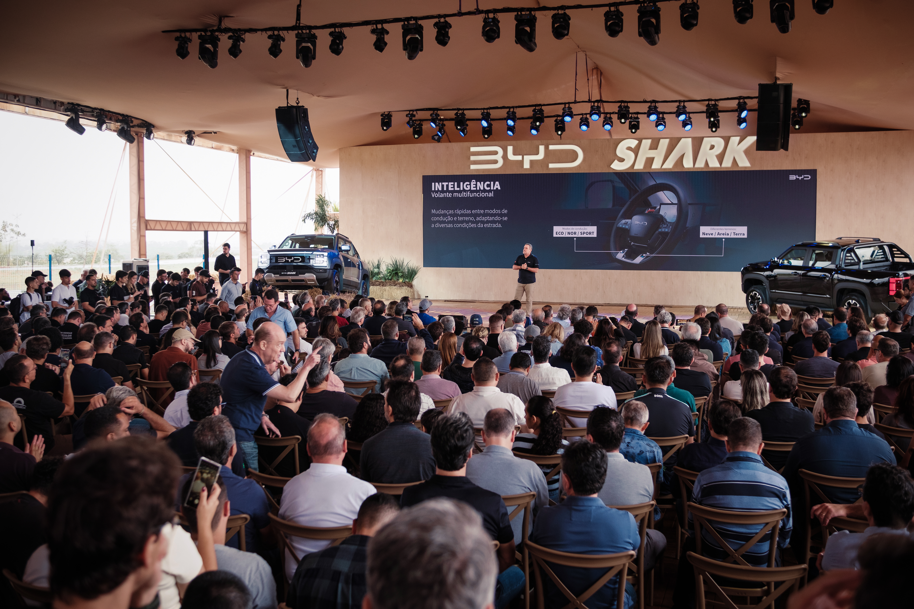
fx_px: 889
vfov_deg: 37.9
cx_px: 457
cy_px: 304
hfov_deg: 54.4
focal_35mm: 35
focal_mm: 23
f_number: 2.2
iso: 500
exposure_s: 1/320
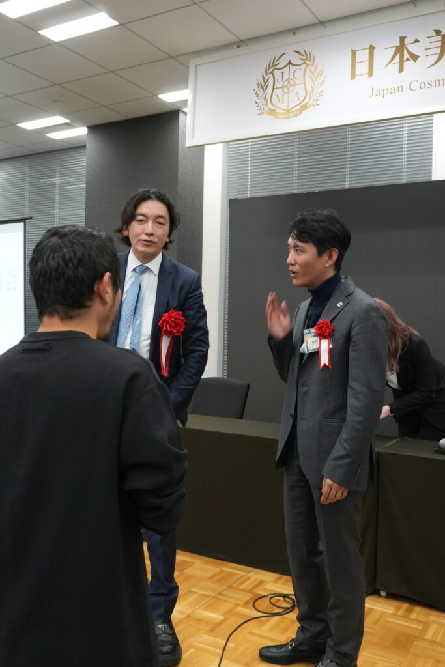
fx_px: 639
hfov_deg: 38.4
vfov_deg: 55.1
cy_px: 334
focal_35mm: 34
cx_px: 222
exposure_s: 1/80
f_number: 5.6
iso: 2000
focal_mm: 23
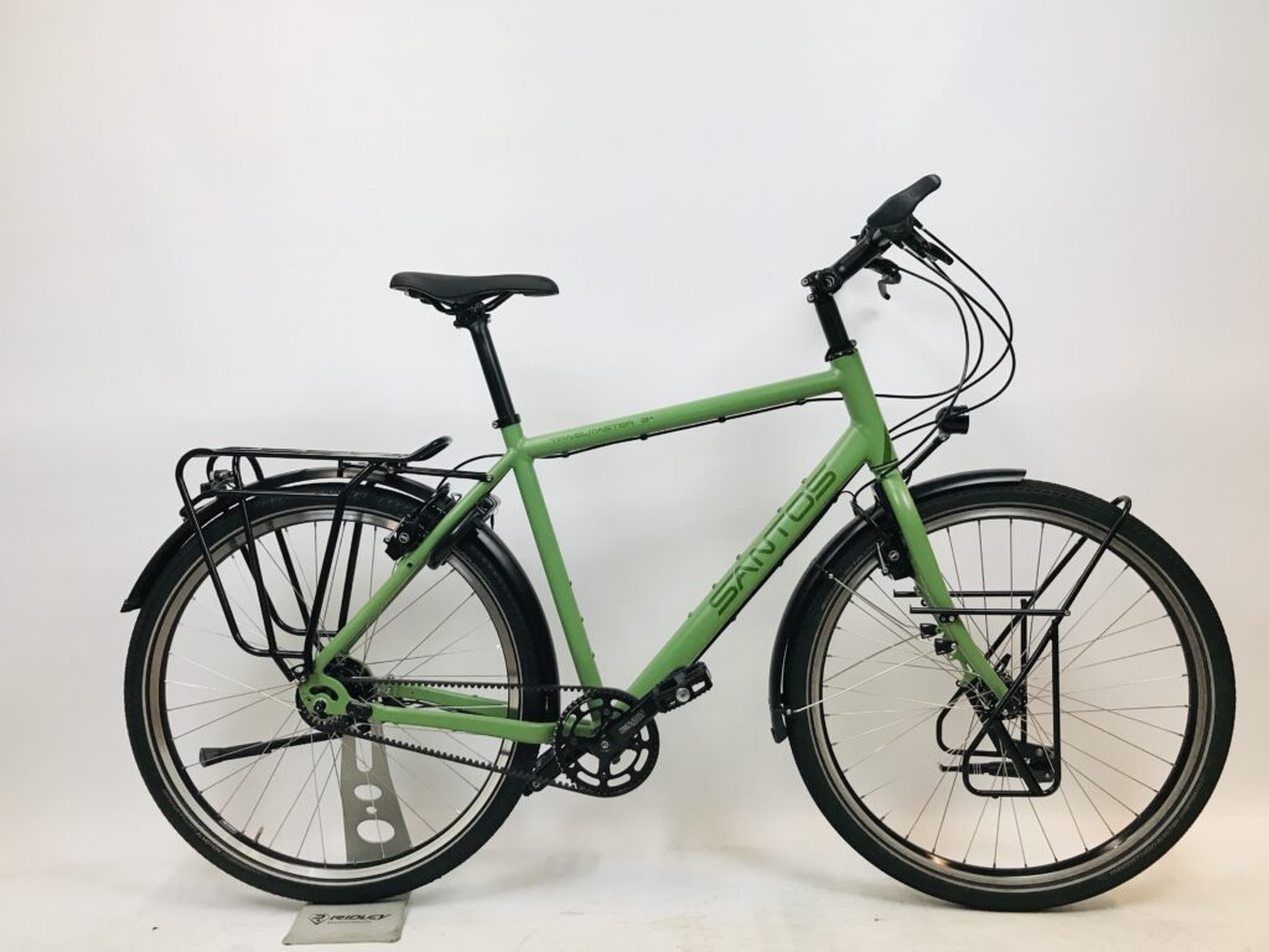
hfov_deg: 63.4
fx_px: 1026
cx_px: 634
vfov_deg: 49.7
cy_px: 476
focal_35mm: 28
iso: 25
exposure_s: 1/33
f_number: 1.8
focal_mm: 3.99
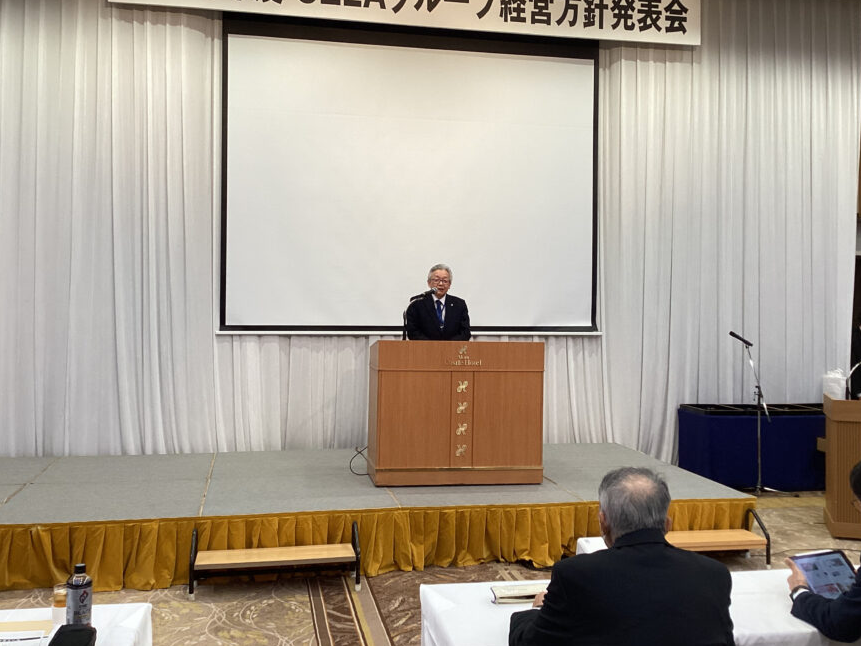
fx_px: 896
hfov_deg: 51.3
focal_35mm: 36
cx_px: 435
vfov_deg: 39.6
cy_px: 274
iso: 64
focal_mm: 3.3
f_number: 2.4
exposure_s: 1/50
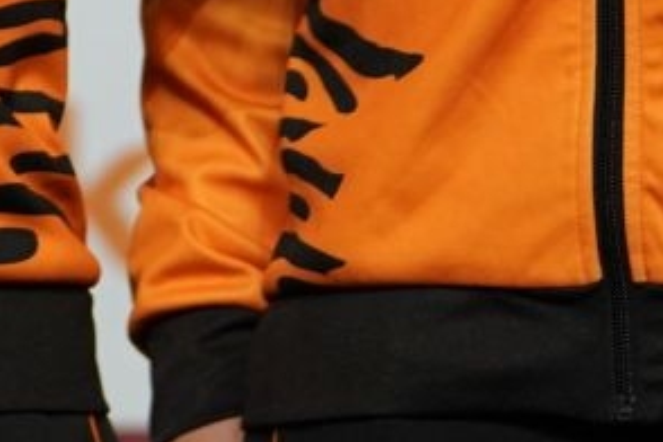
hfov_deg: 2.3
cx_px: -318
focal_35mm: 883
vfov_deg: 1.6
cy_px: -855
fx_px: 16261
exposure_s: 1/250
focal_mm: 144
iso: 640
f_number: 2.8
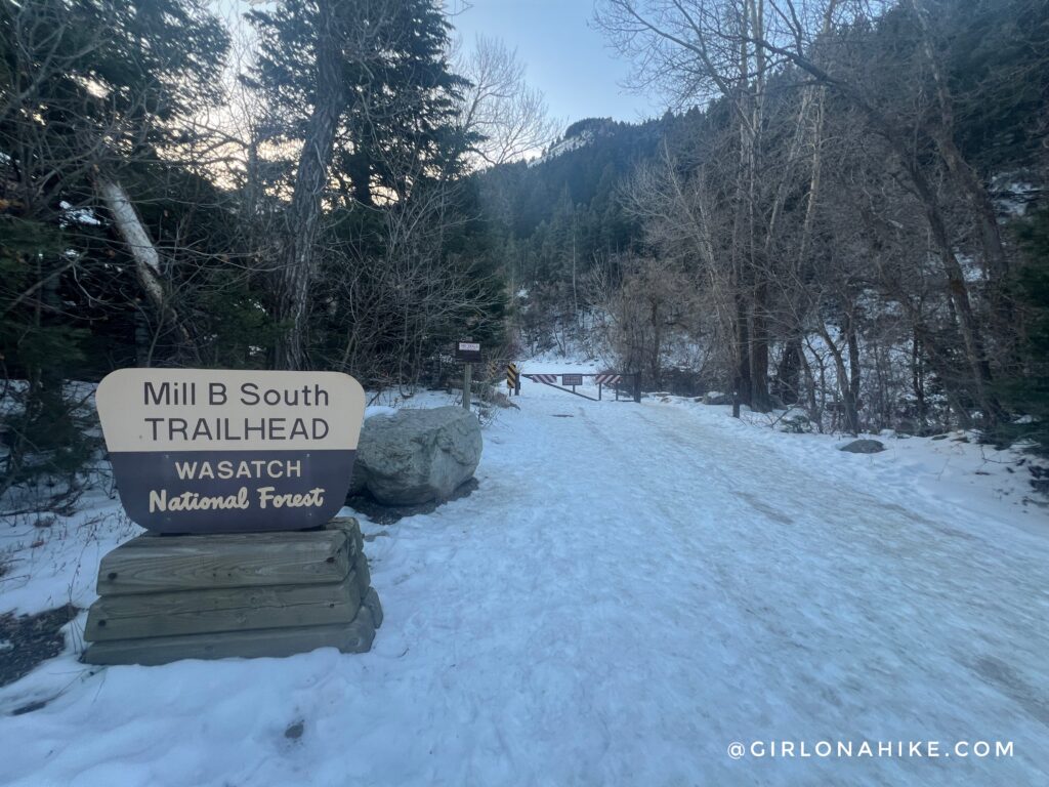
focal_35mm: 13
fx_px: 394
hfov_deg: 106.2
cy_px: 394
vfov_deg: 89.9
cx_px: 524
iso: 64
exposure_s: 1/99
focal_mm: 1.57
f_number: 1.8
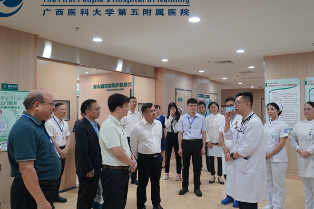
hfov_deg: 63.6
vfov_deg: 44.9
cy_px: 103
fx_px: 253
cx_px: 165
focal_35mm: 29
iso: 2000
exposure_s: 1/160
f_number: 4
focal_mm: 24
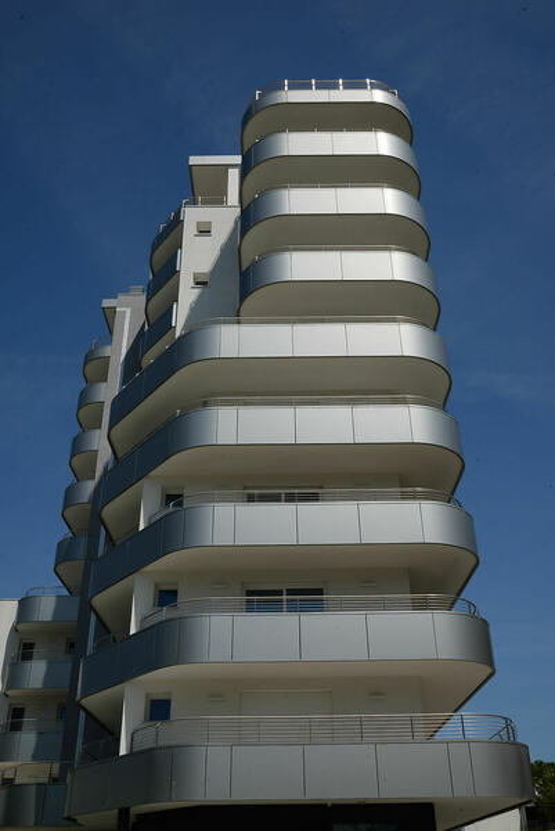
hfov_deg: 41.2
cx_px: 278
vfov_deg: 58.7
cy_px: 416
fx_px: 739
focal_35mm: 32
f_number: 16
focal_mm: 32
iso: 100
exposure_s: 1/100
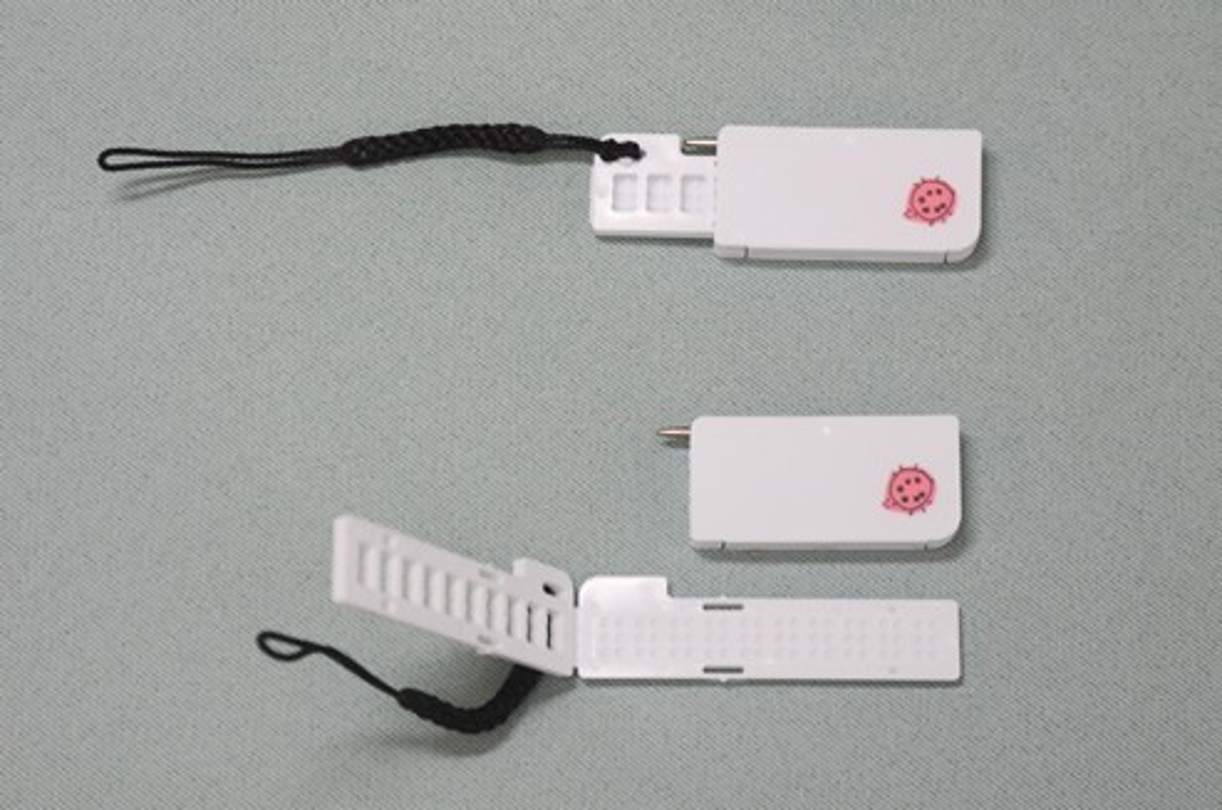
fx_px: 3558
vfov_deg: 13.0
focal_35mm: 105
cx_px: 611
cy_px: 405
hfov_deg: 19.5
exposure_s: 1/50
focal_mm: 70
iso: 320
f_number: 9
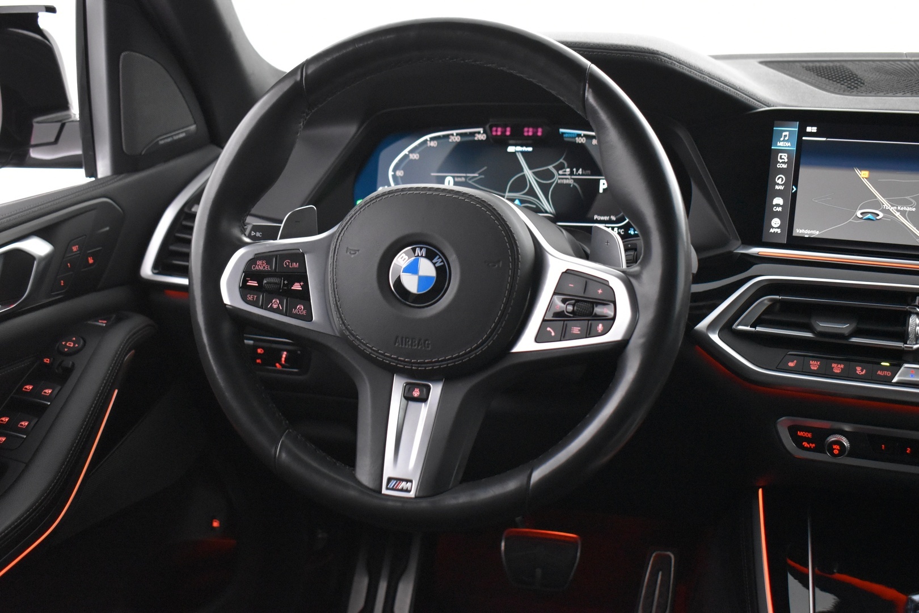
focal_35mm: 42
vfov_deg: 31.9
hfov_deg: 46.4
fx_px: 1072
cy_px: 306
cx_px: 460
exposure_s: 1/30
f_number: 4.2
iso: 3200
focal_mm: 28
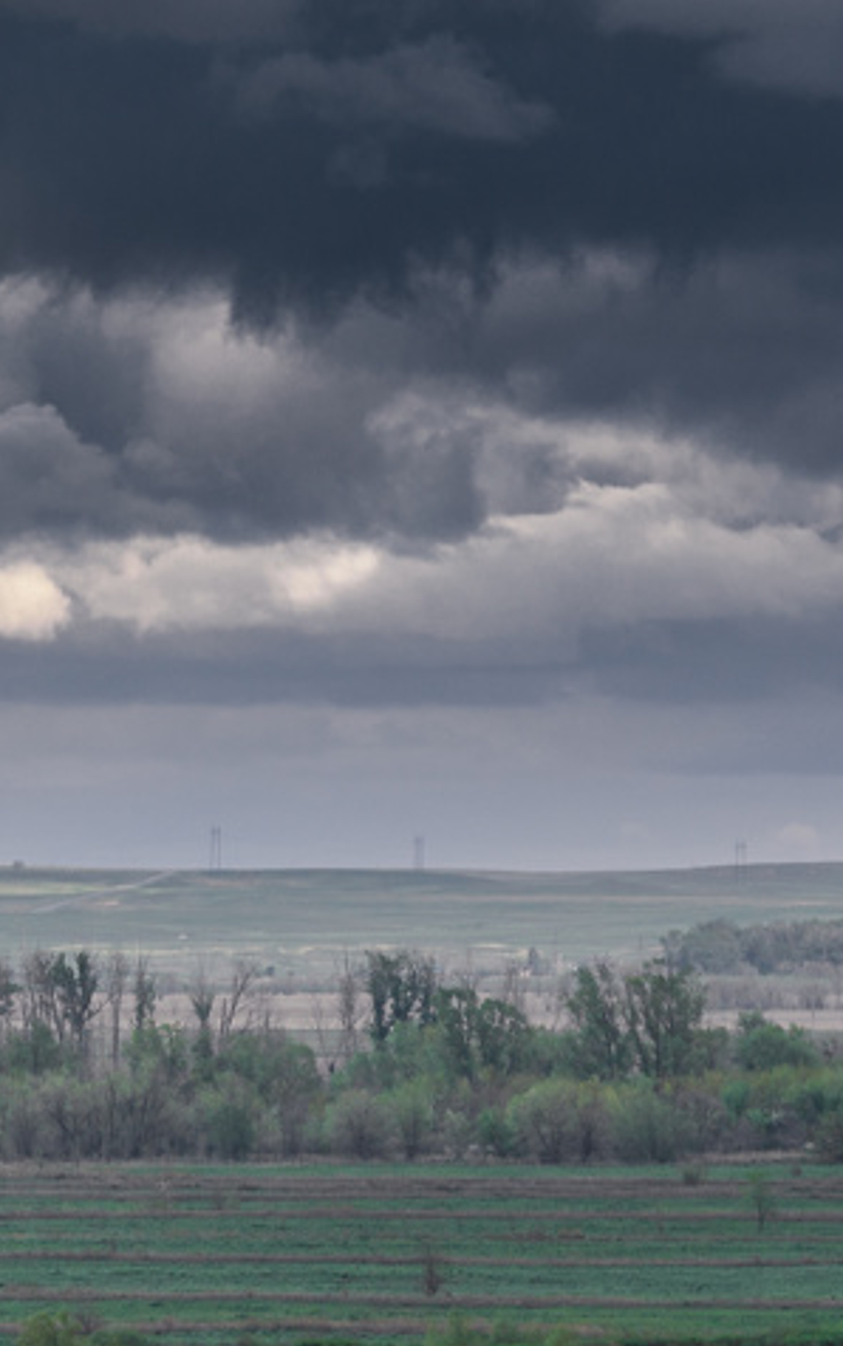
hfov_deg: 2.8
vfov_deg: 4.5
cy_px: 1022
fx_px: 17311
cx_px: 161
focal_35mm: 471
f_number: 4.8
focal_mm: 105
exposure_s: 1/160
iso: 100
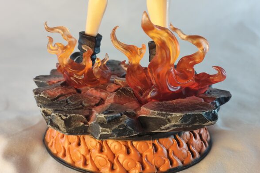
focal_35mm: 53
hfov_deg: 37.5
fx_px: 383
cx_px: 129
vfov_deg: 25.5
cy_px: 82
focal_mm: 7.1
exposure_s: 1/100
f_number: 2
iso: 88
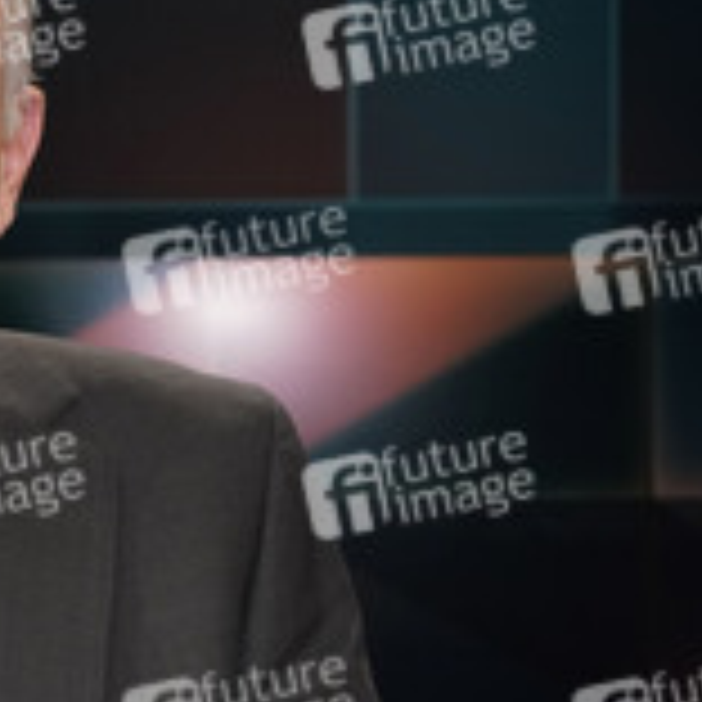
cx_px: -151
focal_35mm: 103
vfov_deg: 16.9
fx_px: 2363
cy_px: 374
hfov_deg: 16.2
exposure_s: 1/125
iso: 2000
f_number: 5.6
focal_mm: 42
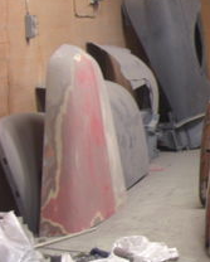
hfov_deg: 12.3
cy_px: 96
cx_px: 392
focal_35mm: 114
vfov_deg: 16.8
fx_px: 884
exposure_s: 1/6
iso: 200
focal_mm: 7.9
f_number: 2.8
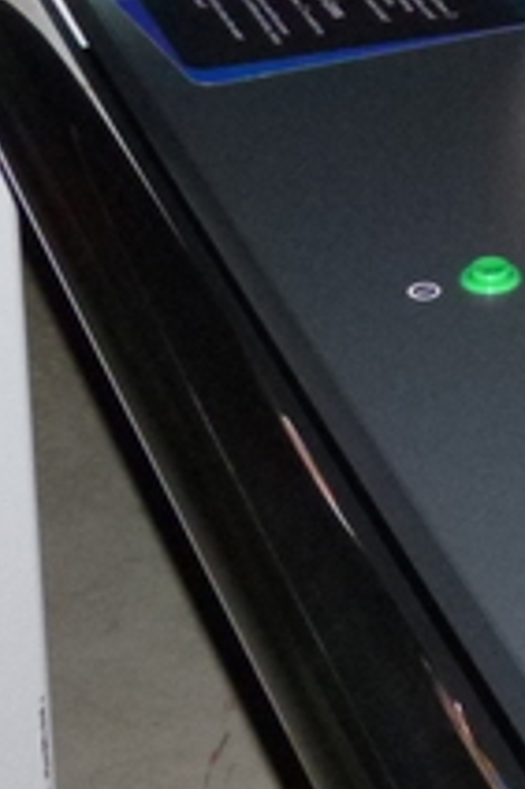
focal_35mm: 114
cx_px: 961
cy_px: -63
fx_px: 2498
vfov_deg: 17.4
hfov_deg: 11.1
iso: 320
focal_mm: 5.2
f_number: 3.3
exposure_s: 1/60
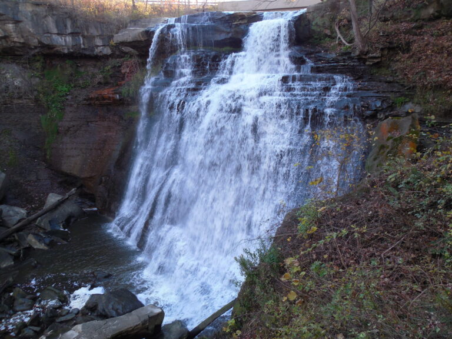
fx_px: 326
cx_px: 226
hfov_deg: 69.4
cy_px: 170
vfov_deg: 54.9
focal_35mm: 25
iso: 125
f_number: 3.3
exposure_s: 1/60
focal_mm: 4.5
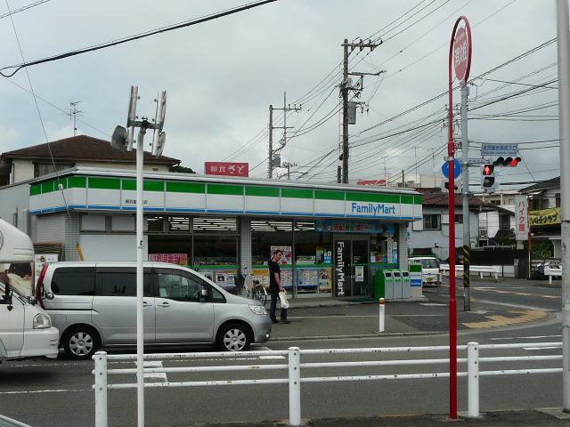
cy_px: 214
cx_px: 285
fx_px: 790
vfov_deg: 30.3
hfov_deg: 39.7
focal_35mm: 48
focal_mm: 4.9
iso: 100
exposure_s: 1/250
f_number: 5.6
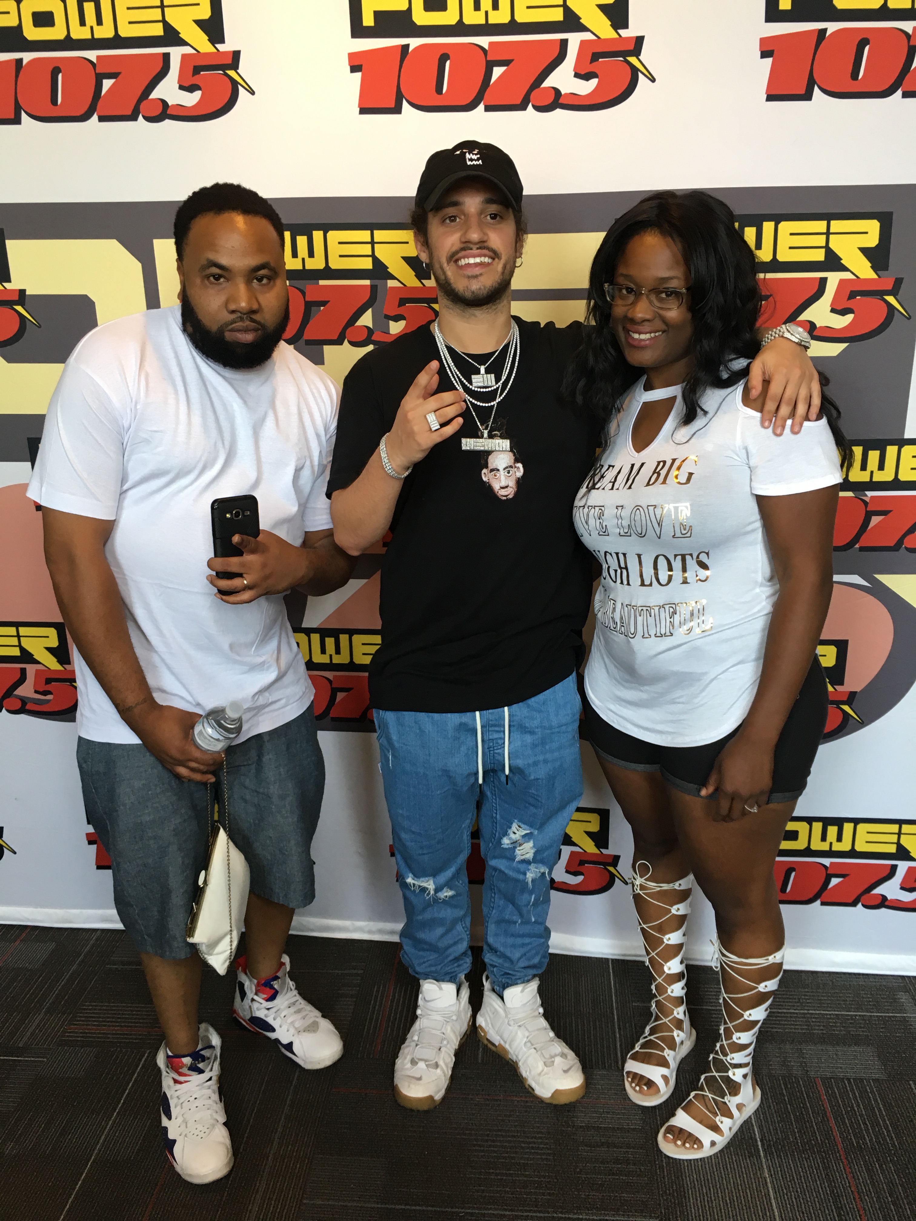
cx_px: 458
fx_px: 1023
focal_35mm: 29
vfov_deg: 61.7
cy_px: 610
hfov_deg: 48.2
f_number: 2.2
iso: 64
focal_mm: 4.15
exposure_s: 1/30
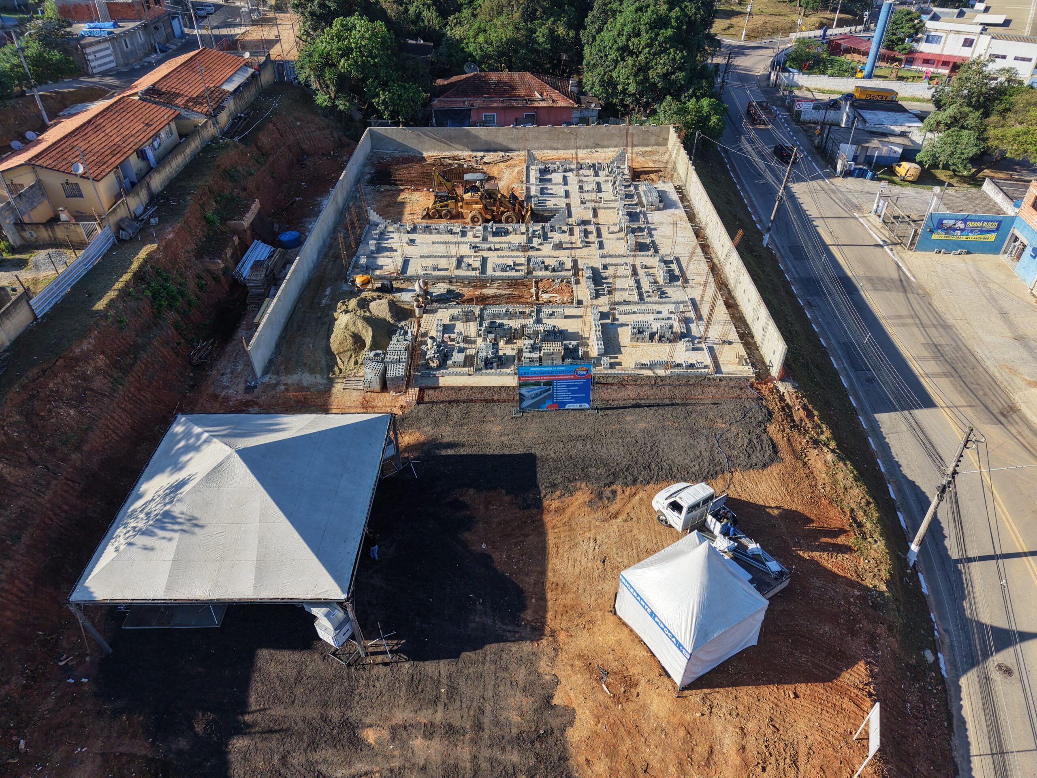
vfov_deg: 58.9
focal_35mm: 23
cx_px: 518
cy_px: 389
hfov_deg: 73.9
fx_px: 689
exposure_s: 1/6400
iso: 400
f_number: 1.8
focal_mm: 8.67
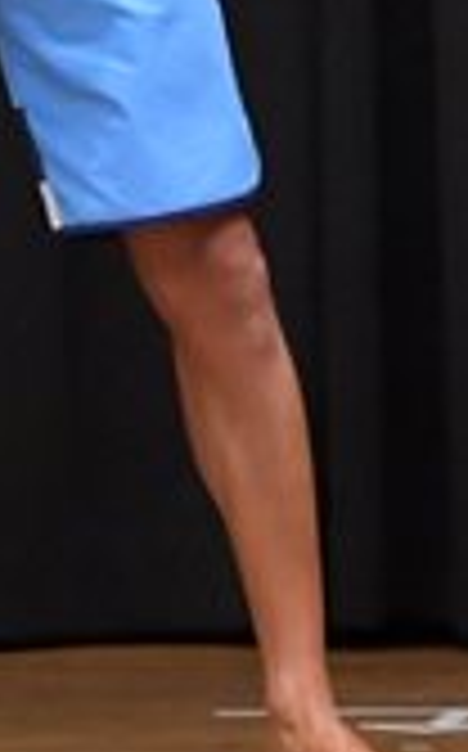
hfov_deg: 1.3
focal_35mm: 1027
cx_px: -209
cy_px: -248
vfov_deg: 2.0
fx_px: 21013
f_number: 5.6
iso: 6400
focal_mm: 145
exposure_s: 1/400
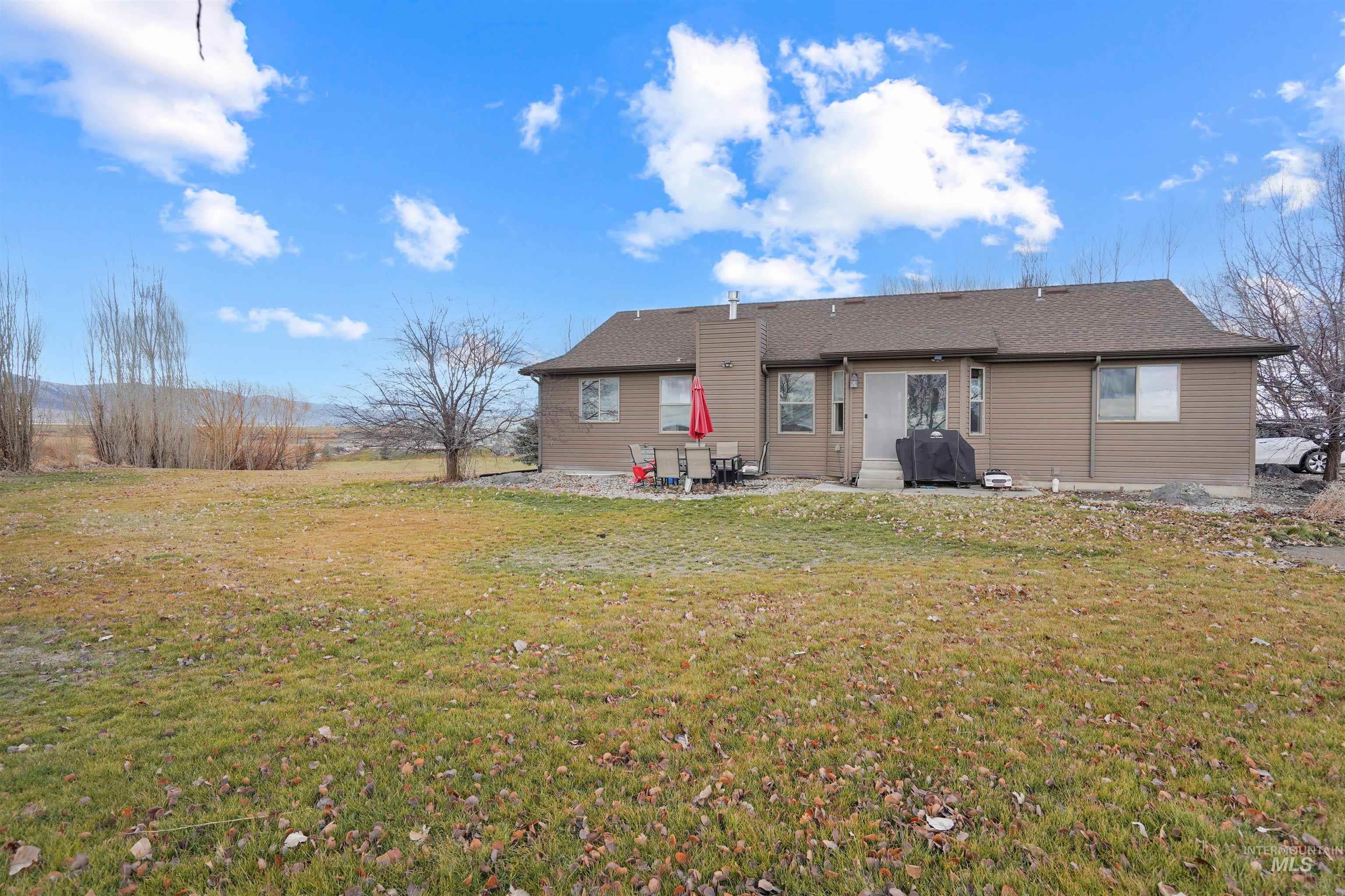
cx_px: 672
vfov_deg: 67.4
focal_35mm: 18
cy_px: 448
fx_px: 672
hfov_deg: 90.0
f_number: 6.3
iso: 100
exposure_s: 1/160
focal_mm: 18
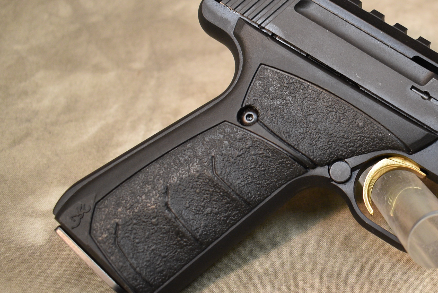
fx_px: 706
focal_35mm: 58
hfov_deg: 33.0
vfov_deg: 23.4
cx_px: 381
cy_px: 137
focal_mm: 22
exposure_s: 1/60
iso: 1000
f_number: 4
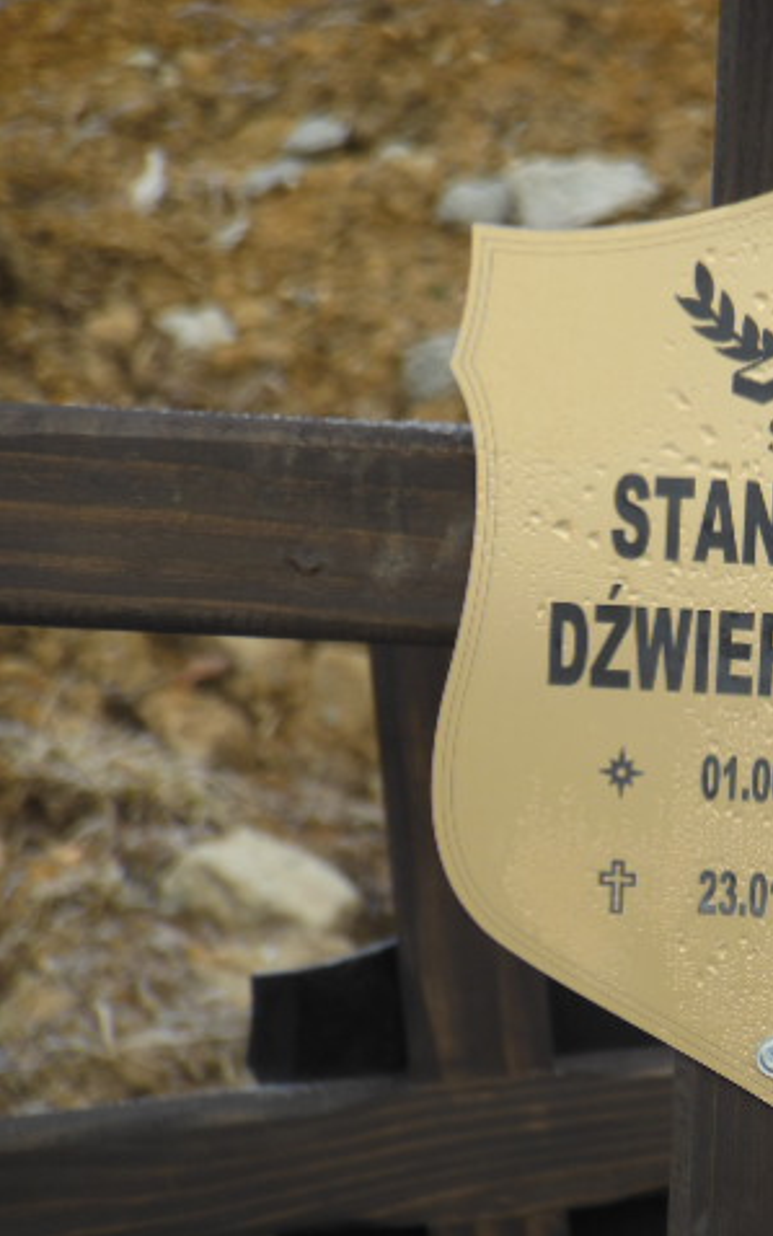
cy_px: 618
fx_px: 11959
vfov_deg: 5.9
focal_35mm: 355
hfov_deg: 3.7
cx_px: 783
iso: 125
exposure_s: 1/200
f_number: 5.8
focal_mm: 45
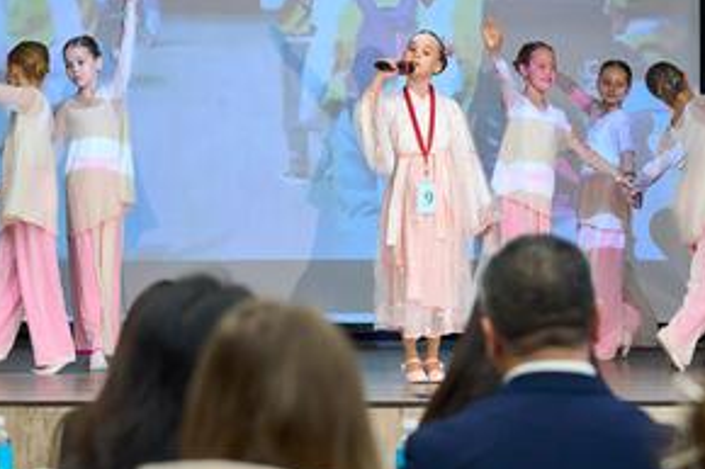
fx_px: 2838
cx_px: 357
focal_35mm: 145
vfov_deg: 9.4
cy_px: 164
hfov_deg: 14.2
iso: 2000
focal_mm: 70
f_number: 2.8
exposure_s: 1/1250
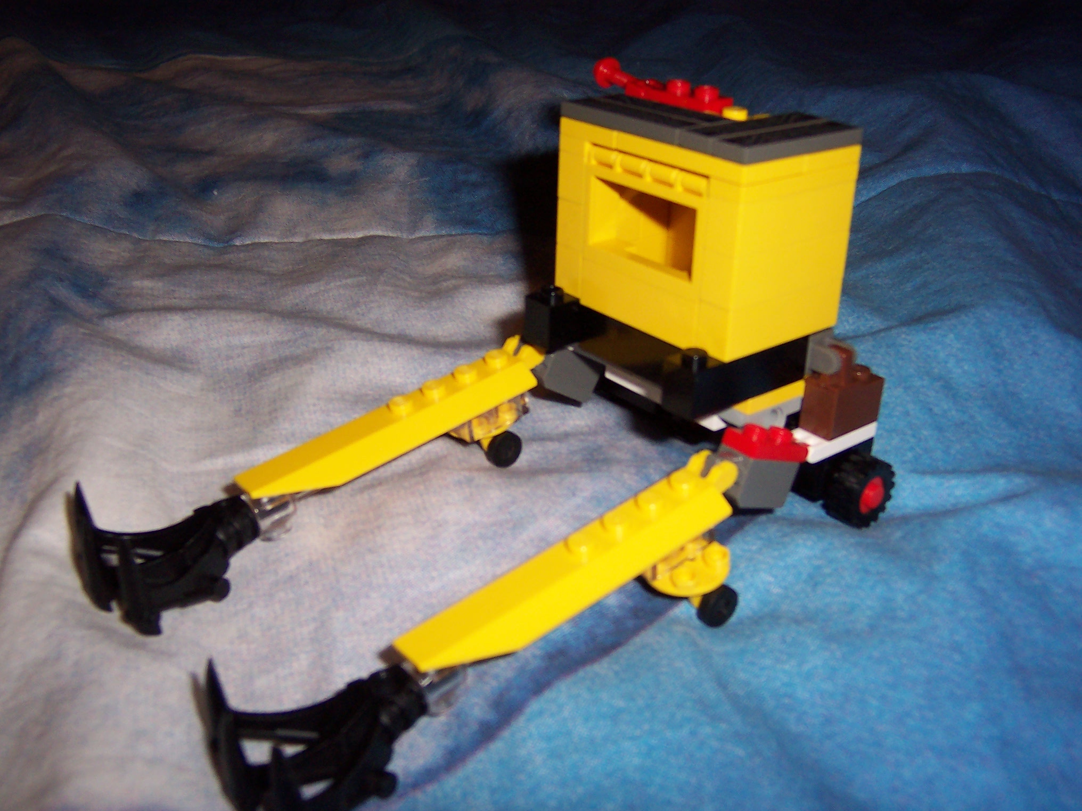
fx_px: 1125
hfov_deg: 51.4
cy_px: 406
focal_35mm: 36
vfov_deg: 39.7
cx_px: 541
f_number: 2.8
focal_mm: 5.6
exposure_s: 1/60
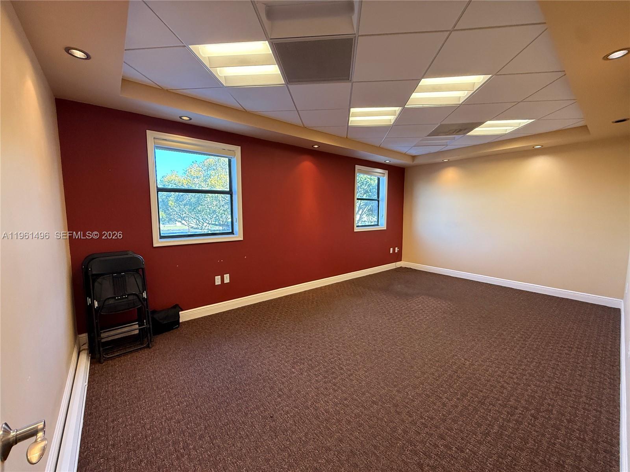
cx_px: 315
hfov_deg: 102.1
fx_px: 255
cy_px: 236
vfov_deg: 85.7
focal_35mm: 14
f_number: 2.2
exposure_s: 1/120
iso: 320
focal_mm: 2.22
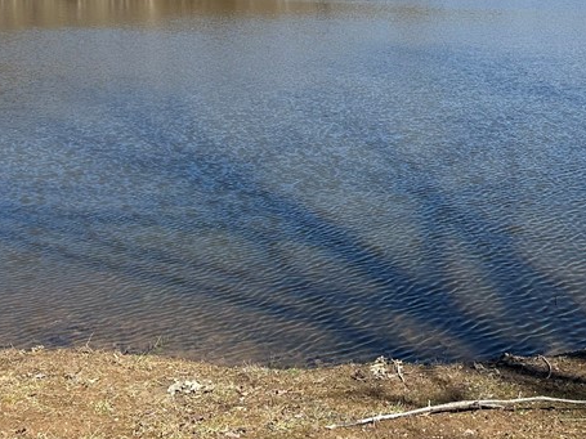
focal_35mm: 54
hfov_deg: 35.1
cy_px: -1
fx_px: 914
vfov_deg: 25.7
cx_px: 408
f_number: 1.78
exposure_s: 1/3717
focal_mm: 6.86
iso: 80
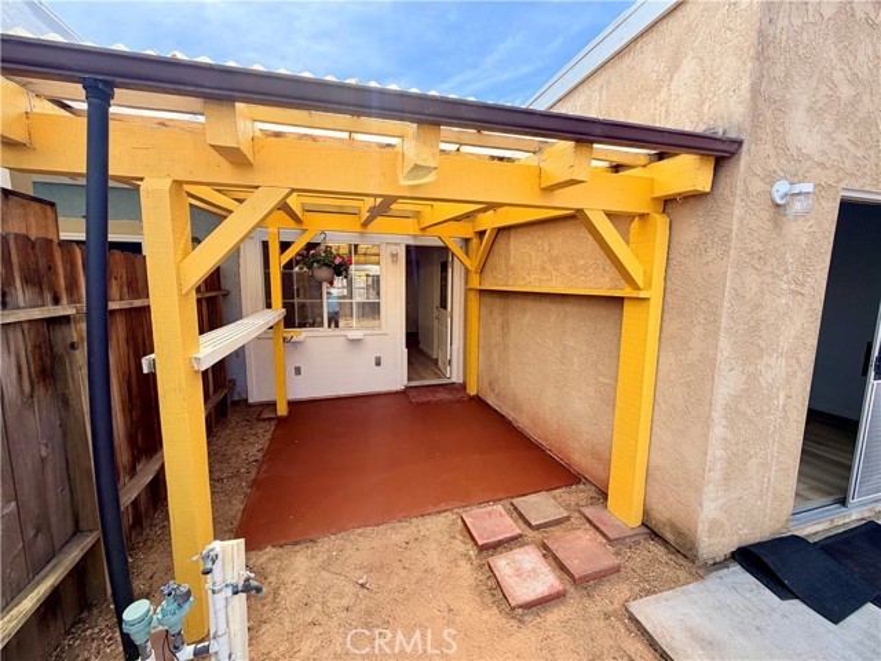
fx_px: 356
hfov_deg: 102.1
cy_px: 330
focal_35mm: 14
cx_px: 440
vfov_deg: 85.7
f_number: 2.2
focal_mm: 2.22
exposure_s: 1/549
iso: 40
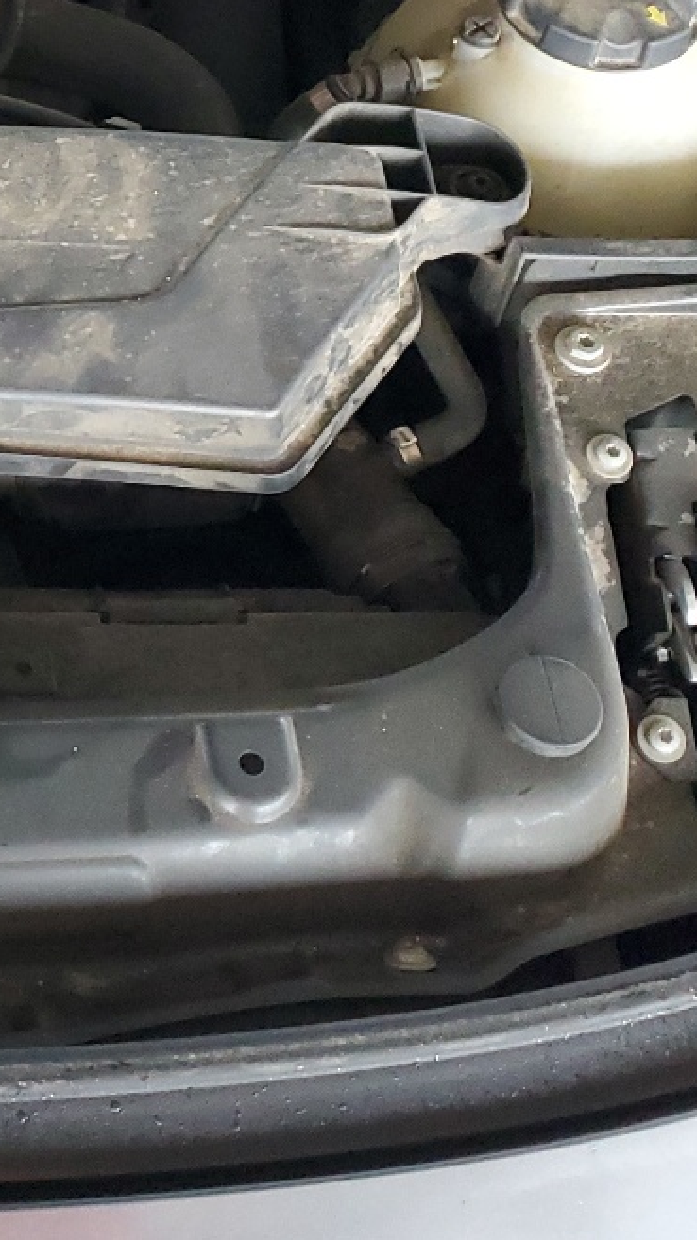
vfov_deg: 29.8
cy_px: 219
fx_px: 2270
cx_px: -312
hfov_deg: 16.1
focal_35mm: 69
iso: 332
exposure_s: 1/30
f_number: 1.5
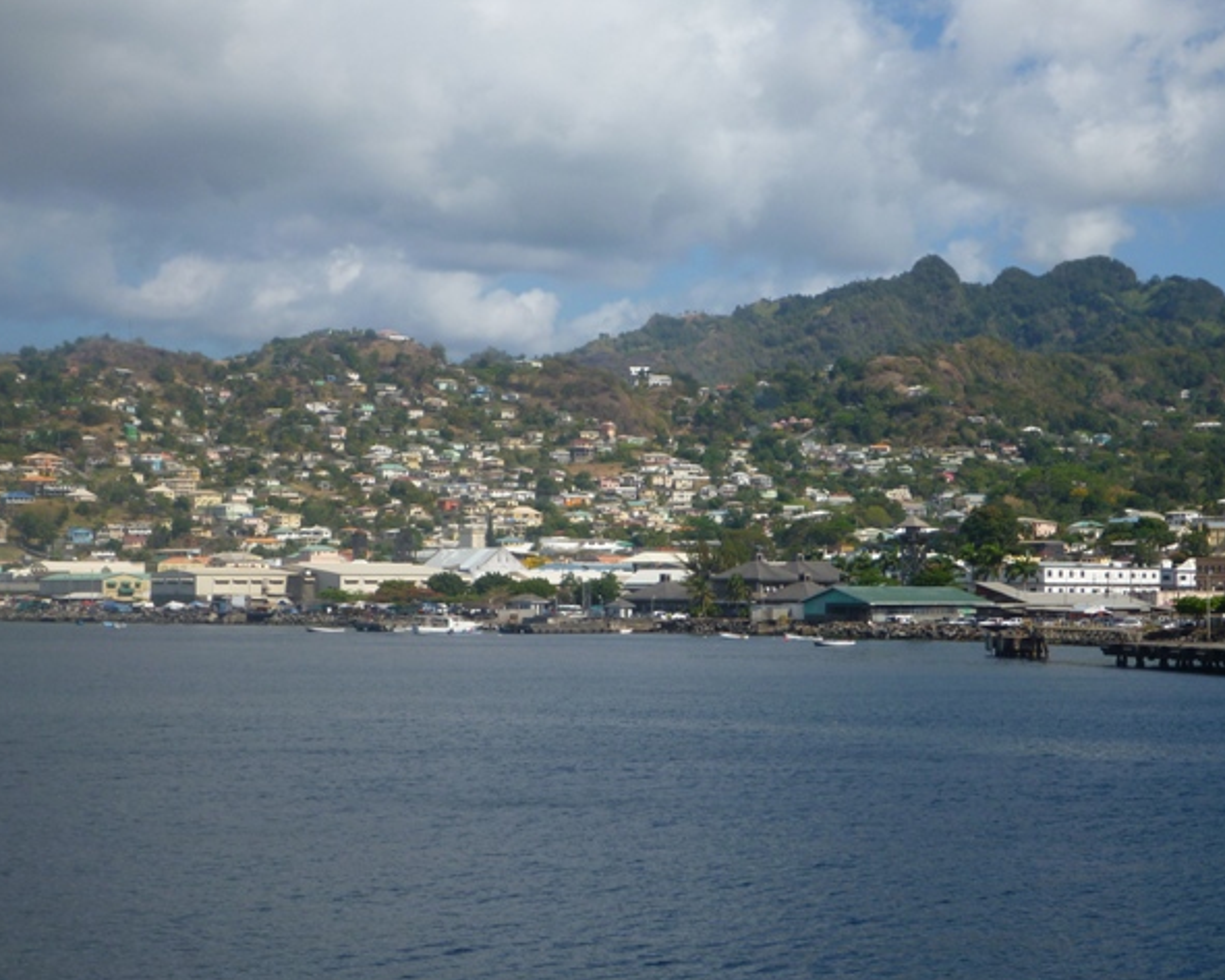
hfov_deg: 25.4
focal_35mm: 75
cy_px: 485
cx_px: 572
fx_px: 2720
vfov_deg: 20.4
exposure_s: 1/500
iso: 100
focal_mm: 12.6
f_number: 5.4
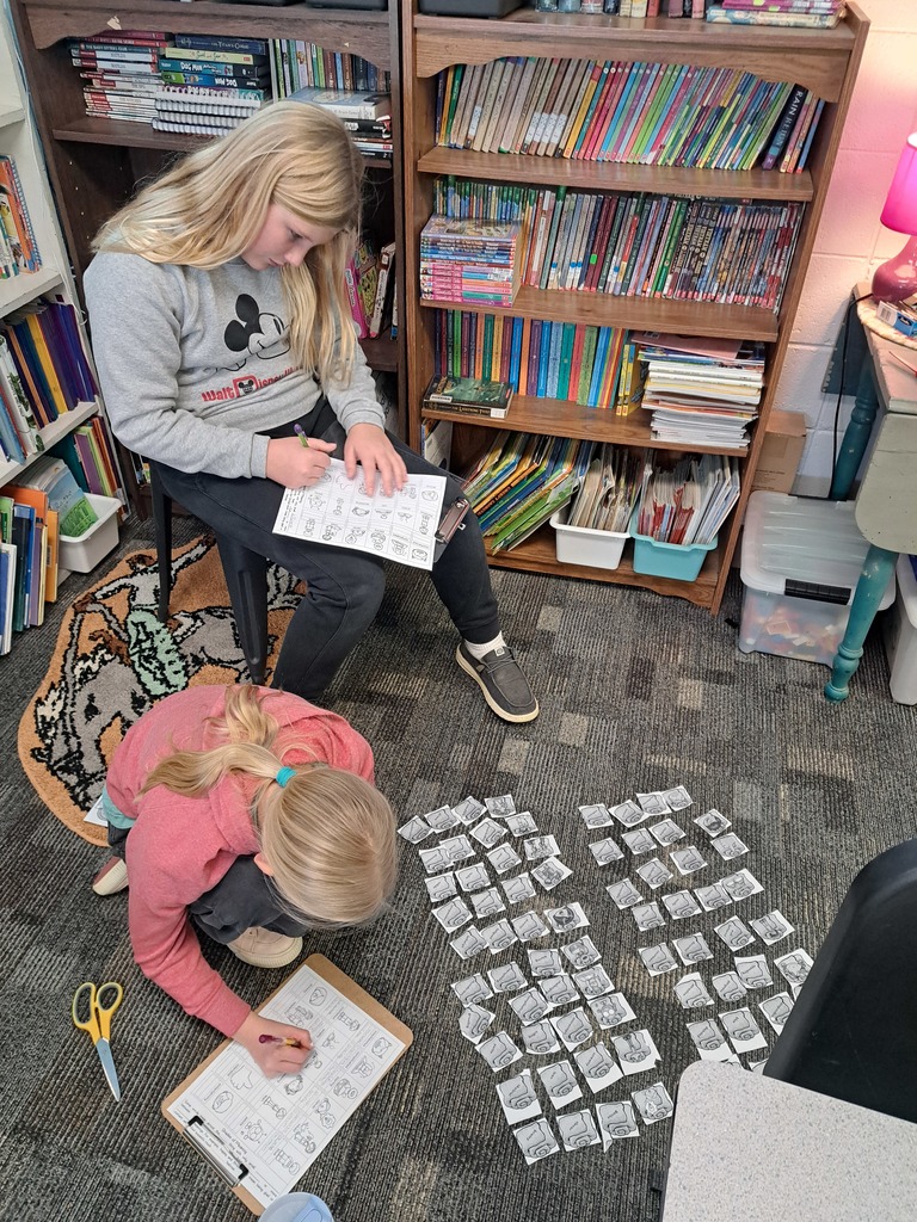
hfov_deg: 56.8
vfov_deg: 71.6
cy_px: 611
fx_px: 848
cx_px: 458
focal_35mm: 24
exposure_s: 1/60
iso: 320
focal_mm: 5.23
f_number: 1.8
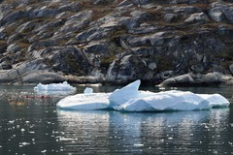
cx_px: 71
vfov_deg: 3.9
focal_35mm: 350
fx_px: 2265
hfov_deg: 5.9
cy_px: 36
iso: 200
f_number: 9
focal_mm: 200
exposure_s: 1/400
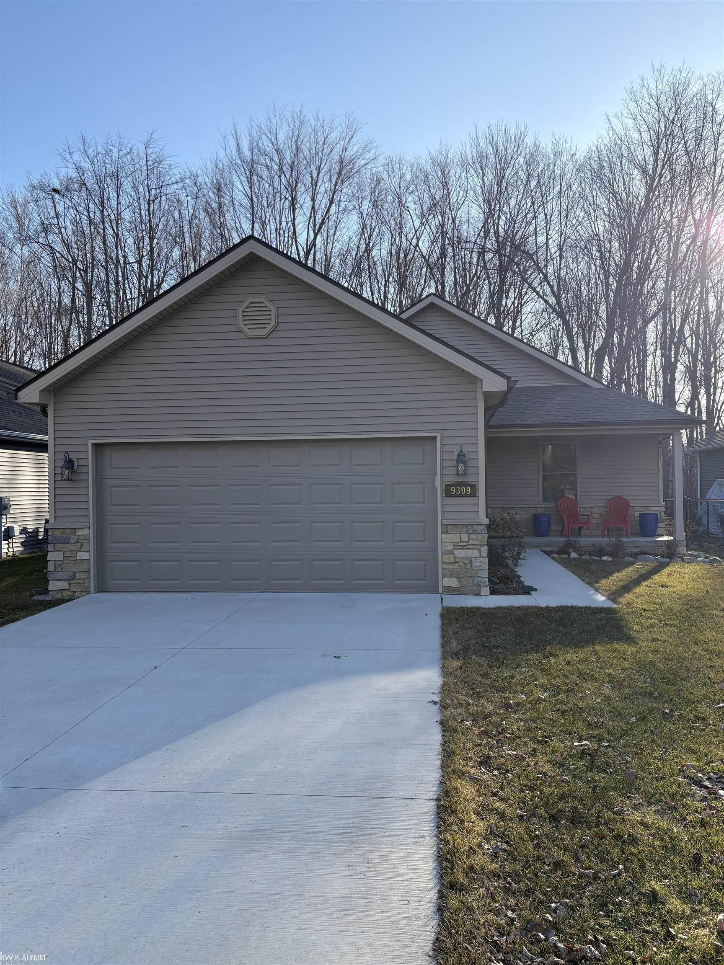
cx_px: 362
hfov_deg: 53.1
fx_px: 725
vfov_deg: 67.3
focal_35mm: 26
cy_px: 482
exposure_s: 1/1799
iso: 64
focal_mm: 5.96
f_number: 1.6
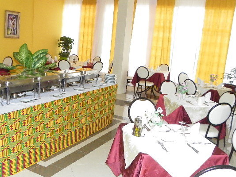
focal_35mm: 39
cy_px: 96
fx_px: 266
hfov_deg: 47.5
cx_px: 92
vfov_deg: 36.8
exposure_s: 1/100
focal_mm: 4.6
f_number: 3.5
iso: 200
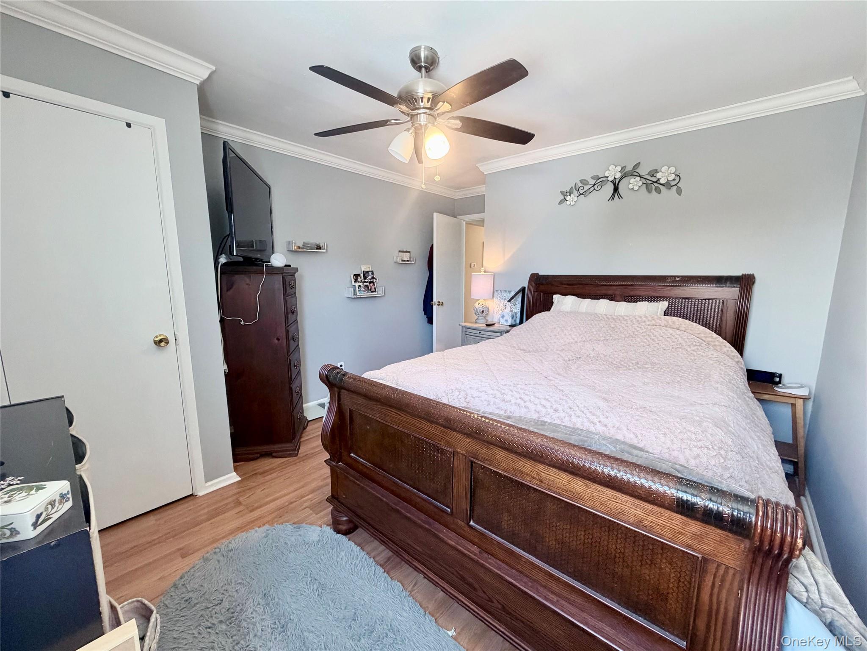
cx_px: 434
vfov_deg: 85.7
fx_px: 351
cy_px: 326
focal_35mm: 14
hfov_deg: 102.1
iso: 320
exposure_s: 1/60
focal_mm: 2.22
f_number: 2.2
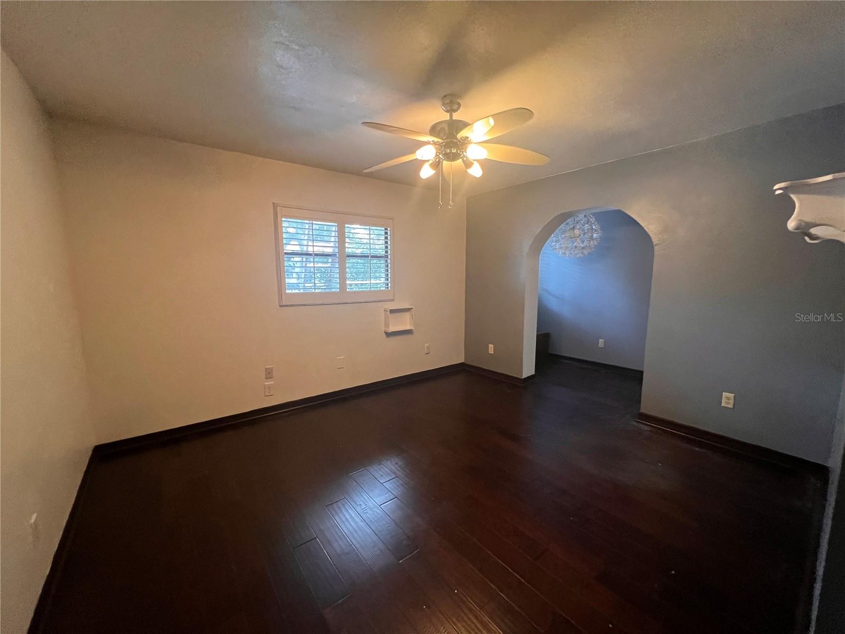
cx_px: 422
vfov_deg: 89.9
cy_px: 317
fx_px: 317
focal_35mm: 13
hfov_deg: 106.2
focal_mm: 1.57
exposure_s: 1/60
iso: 640
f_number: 1.8
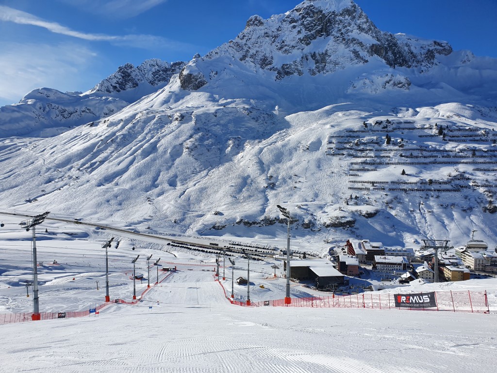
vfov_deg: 53.1
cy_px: 186
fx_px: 373
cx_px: 248
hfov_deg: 67.3
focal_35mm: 26
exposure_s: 1/3248
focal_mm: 4.32
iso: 50
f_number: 2.4
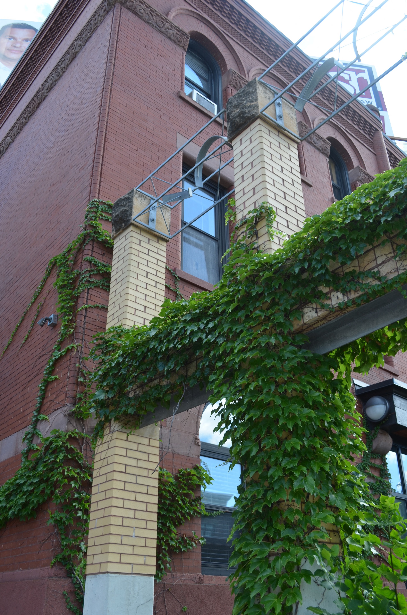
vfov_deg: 57.3
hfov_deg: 39.8
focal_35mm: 33
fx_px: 562
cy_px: 308
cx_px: 204
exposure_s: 1/125
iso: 200
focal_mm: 22
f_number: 5.6
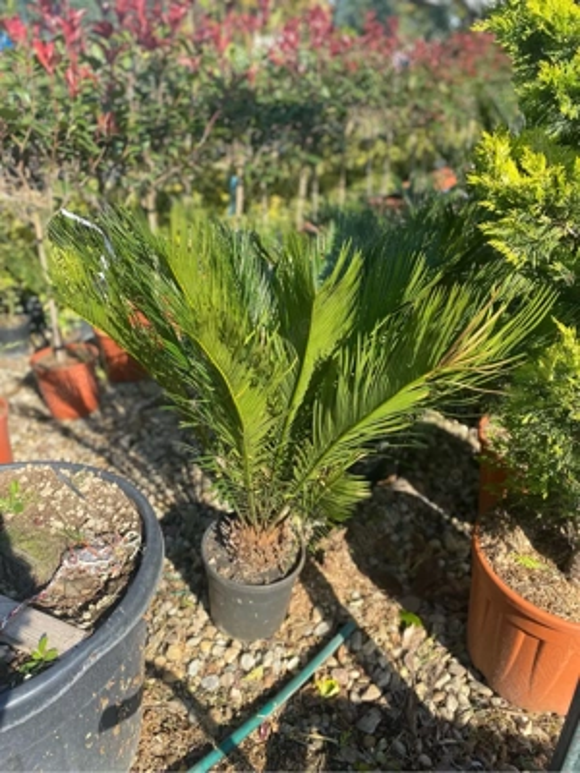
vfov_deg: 67.3
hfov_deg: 53.1
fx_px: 581
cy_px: 386
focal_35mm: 26
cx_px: 290
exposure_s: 1/845
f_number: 1.8
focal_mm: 4.25
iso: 32
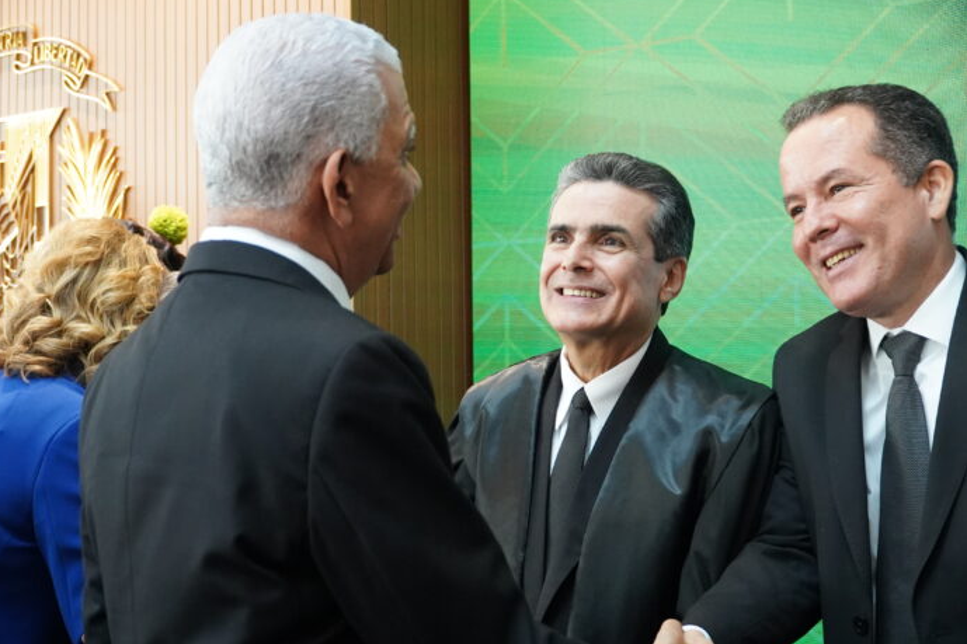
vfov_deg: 21.9
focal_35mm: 62
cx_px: 477
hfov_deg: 32.4
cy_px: 322
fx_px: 1665
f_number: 4.5
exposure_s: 1/250
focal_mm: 41
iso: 5000
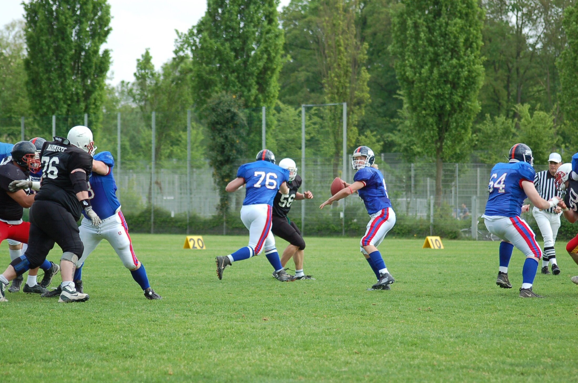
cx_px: 289
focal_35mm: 165
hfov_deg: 12.5
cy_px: 192
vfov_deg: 8.3
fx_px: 2644
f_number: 4.2
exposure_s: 1/1000
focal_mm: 110
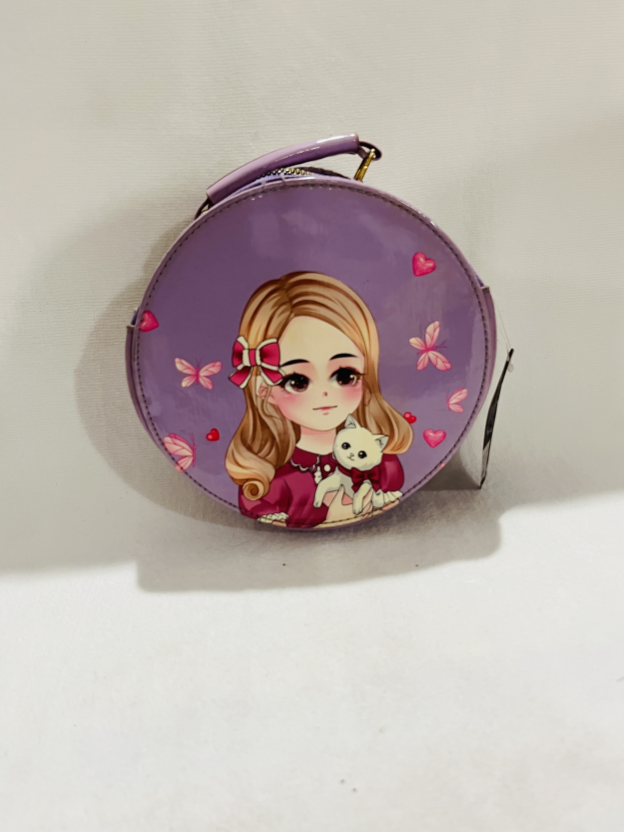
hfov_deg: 51.4
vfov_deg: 65.3
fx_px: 649
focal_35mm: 27
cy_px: 428
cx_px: 316
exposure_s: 1/50
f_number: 1.6
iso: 200
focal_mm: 5.1
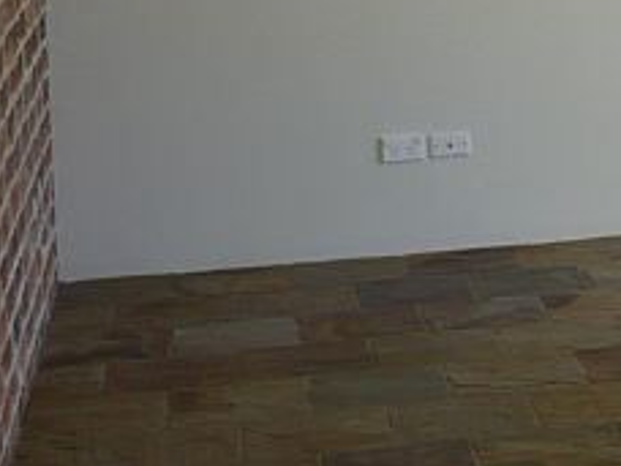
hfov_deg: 14.6
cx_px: 1013
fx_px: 2207
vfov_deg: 11.7
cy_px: -128
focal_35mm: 123
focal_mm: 5.8
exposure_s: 1/60
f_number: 2.8
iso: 100
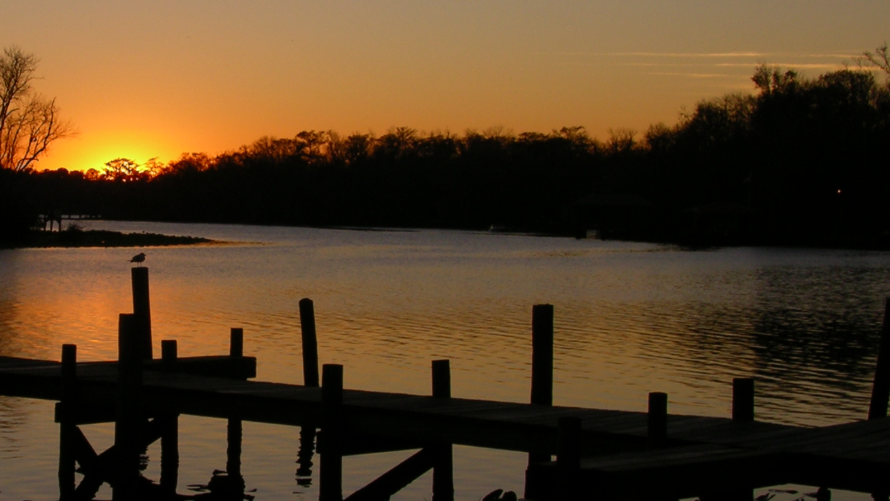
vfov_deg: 13.7
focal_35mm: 88
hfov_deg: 23.8
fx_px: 2077
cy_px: 202
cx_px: 162
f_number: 7.1
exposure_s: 1/124
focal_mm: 8.9
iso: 50
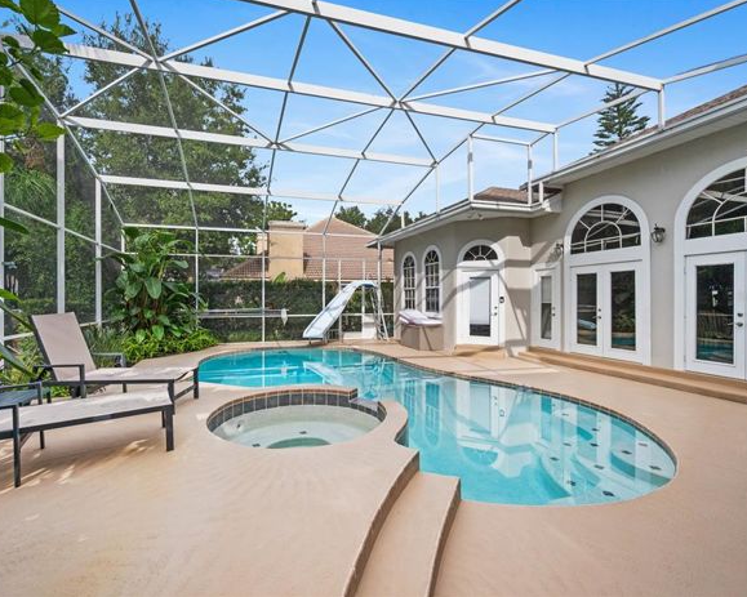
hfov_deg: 92.8
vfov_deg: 80.4
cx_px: 334
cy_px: 296
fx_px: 354
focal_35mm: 16
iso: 320
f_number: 7.1
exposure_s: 1/1000
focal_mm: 14
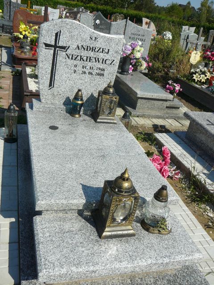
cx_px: 107
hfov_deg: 40.7
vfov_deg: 52.6
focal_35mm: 35
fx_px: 288
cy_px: 142
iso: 80
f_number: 5
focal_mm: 5.2
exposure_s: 1/640
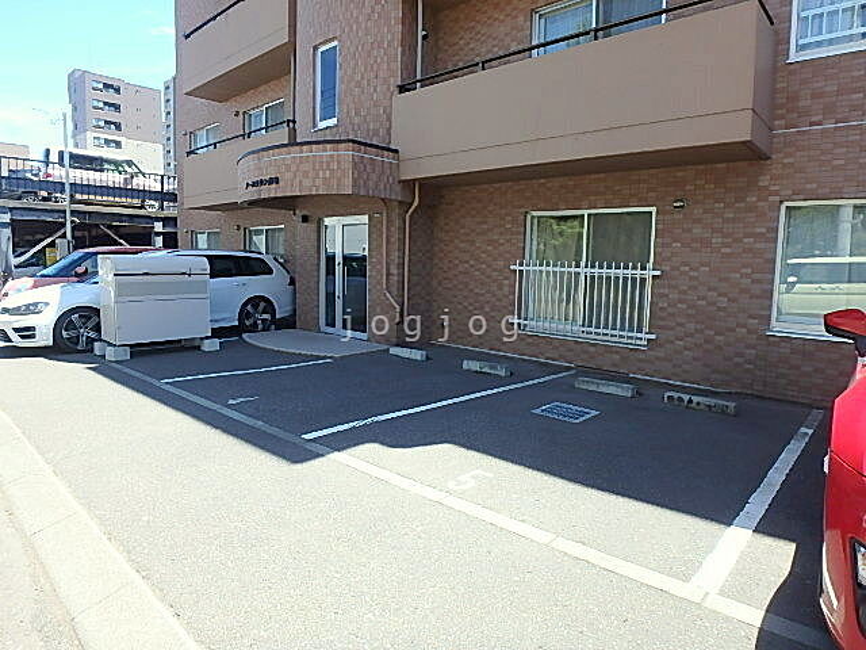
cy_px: 325
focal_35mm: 21
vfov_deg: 63.4
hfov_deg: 79.0
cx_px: 433
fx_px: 525
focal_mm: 3.7
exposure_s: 1/320
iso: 125
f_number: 3.5
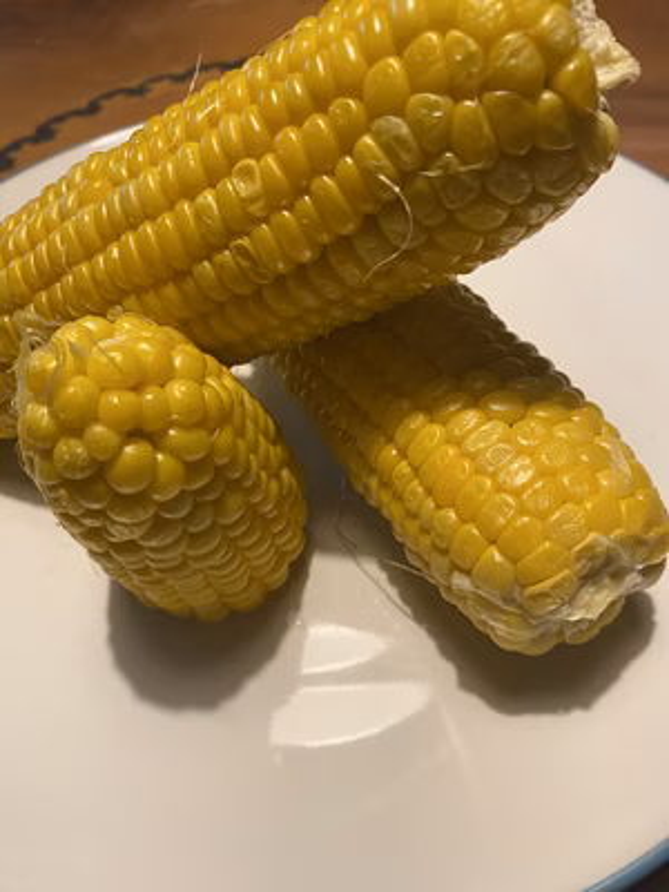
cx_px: 334
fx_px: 670
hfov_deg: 53.1
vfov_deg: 67.3
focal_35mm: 26
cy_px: 446
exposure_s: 1/50
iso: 160
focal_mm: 4.25
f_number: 1.8
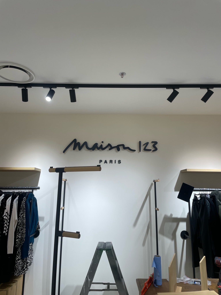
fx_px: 221
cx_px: 110
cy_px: 148
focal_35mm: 26
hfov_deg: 53.0
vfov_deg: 67.3
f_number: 1.6
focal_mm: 4.2
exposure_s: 1/381
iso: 50
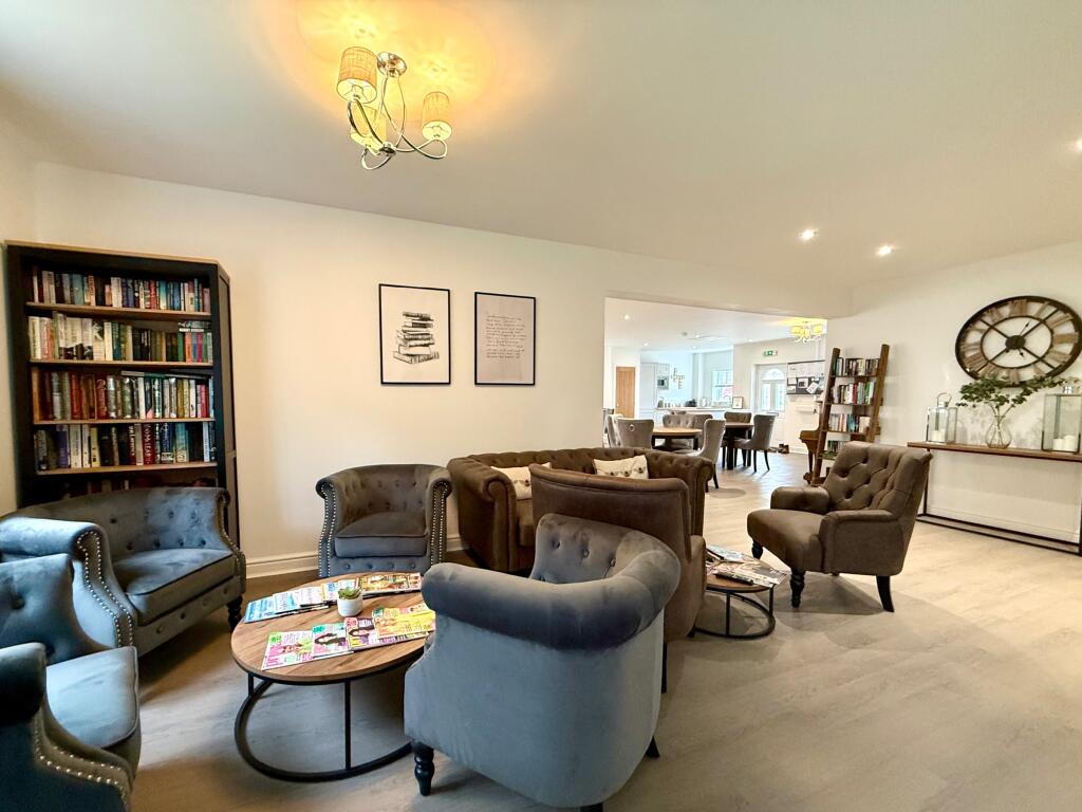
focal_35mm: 14
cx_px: 541
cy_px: 406
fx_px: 438
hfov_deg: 102.1
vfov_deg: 85.7
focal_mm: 2.22
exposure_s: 1/60
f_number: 2.2
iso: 500
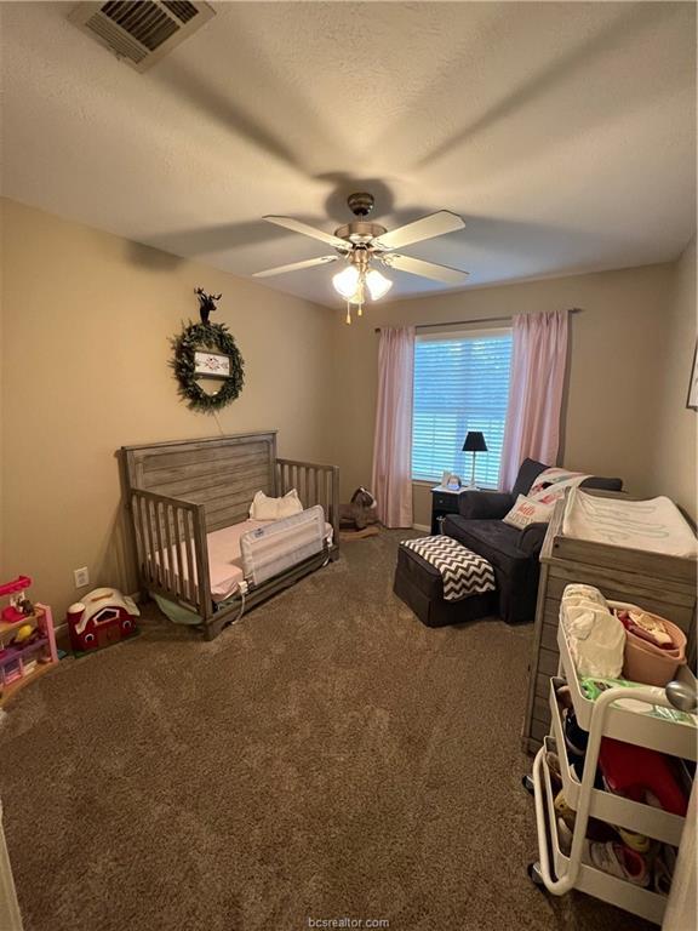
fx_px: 350
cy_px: 466
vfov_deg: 106.2
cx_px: 349
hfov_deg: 89.9
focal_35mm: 13
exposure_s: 1/60
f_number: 1.8
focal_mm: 1.57
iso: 400
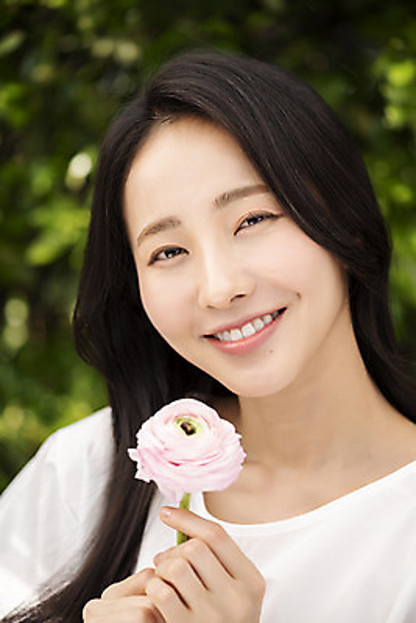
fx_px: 1818
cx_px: 208
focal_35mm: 105
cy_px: 312
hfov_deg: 13.1
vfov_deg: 19.4
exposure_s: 1/400
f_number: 4
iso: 100
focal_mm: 105
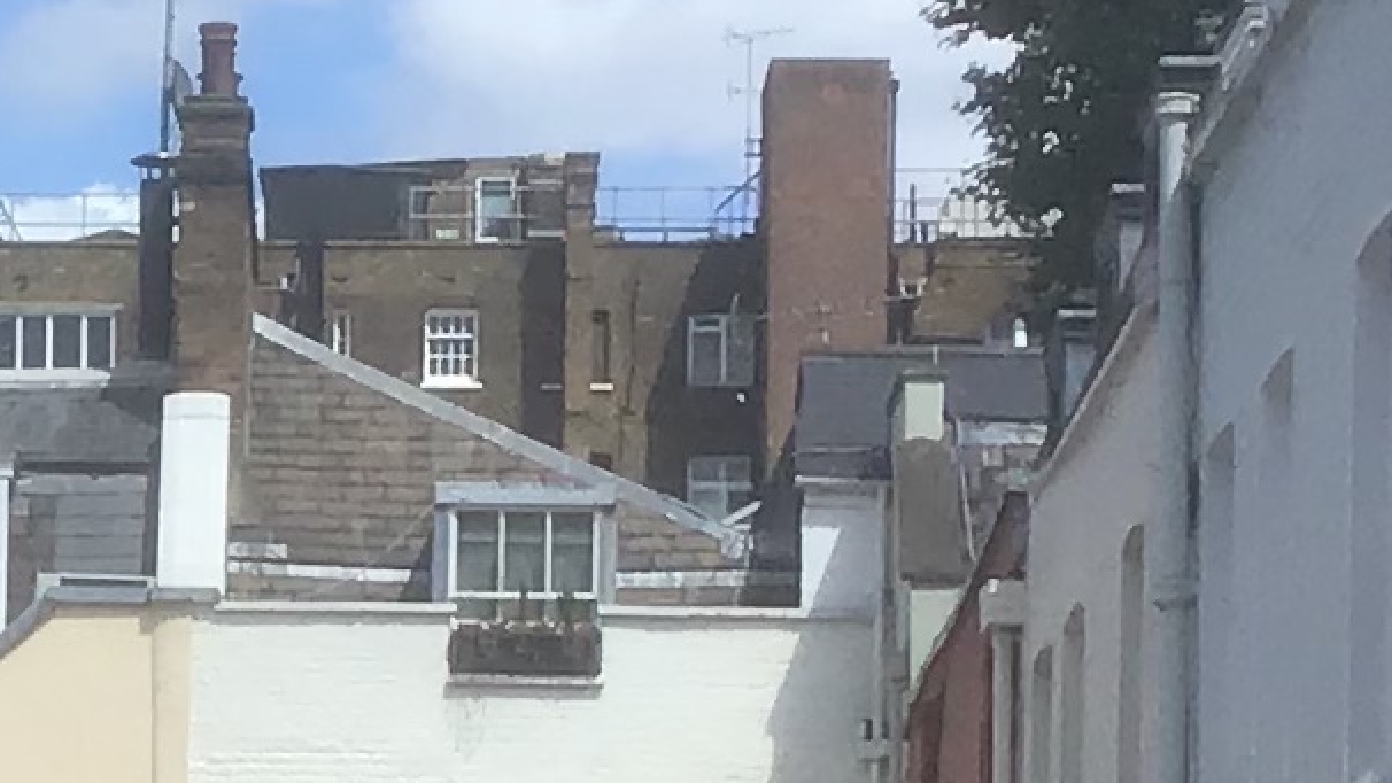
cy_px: 958
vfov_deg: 6.6
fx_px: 6718
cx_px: -273
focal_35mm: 182
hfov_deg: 11.6
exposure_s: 1/1335
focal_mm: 3.3
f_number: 2.4
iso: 25
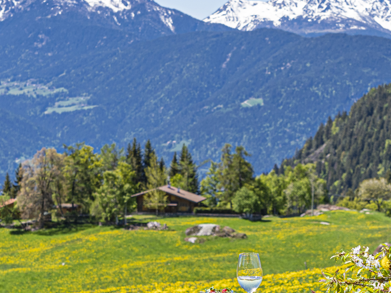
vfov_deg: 10.4
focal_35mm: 142
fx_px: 1604
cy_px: 251
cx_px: 308
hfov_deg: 13.8
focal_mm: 53
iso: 200
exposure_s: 1/640
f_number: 6.3
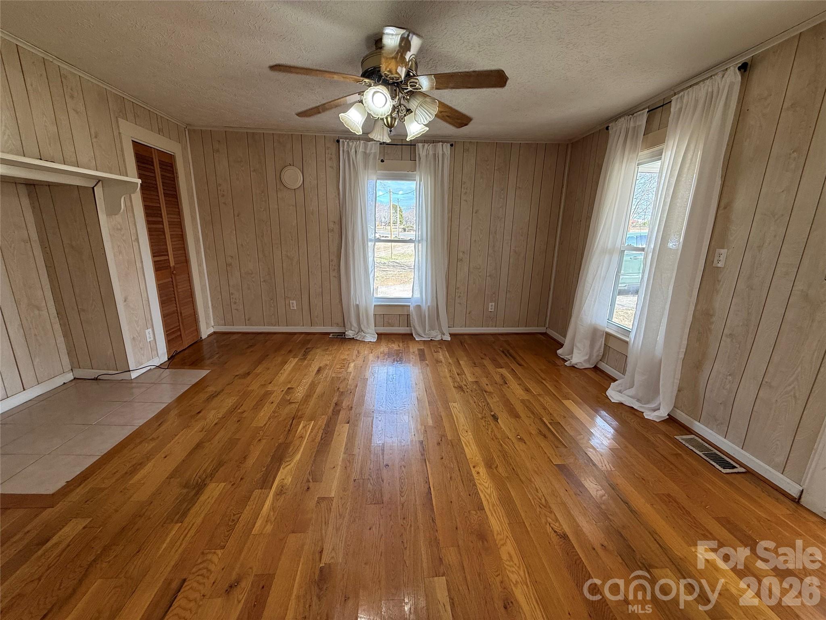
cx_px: 413
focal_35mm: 14
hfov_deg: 102.1
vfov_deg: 85.7
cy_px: 310
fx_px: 334
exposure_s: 1/120
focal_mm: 2.22
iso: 100
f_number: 2.2
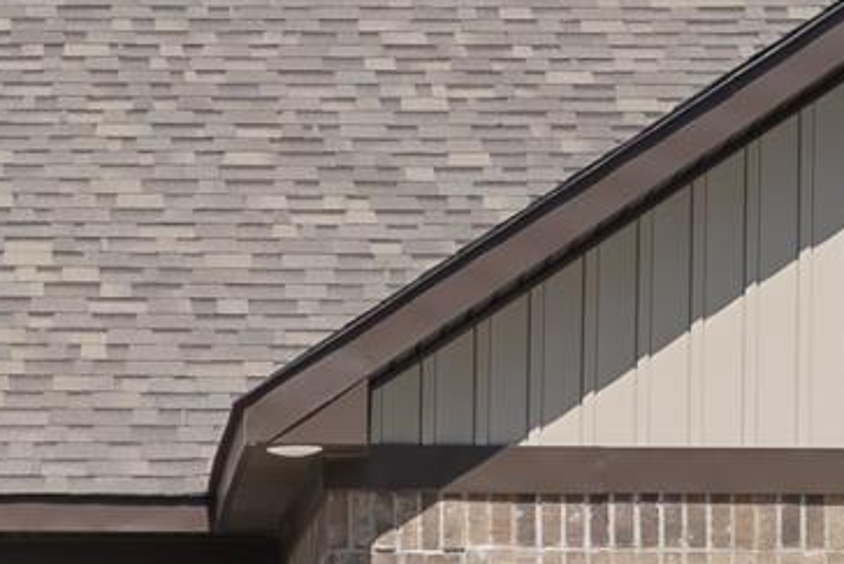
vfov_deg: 6.2
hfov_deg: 9.3
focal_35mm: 220
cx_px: 49
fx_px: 5160
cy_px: 824
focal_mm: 32
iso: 250
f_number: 9
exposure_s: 1/320
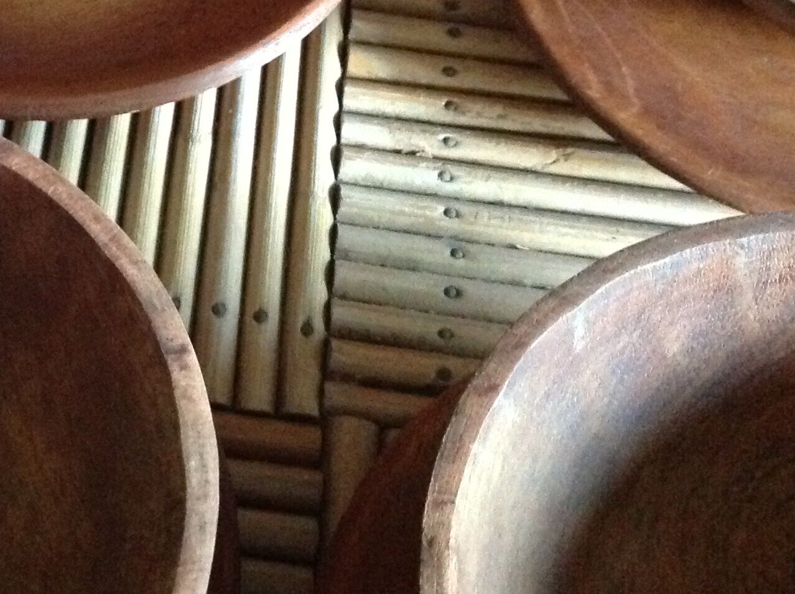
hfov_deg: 26.7
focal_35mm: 71
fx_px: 1628
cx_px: 109
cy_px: 201
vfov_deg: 20.6
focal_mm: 4.28
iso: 800
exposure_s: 1/15
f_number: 2.4
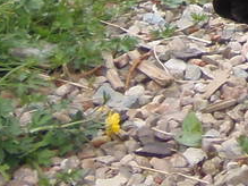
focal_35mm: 410
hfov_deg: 4.8
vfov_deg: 3.5
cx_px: 491
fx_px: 2936
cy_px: -440
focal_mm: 10.4
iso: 64
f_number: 3.9
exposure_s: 1/100
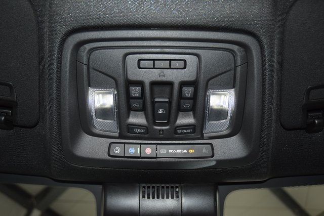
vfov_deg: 35.5
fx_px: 338
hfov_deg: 51.3
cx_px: 162
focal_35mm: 38
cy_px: 108
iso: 720
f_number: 3.8
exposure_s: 1/60
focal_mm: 25
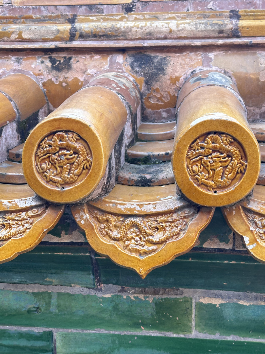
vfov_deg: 39.7
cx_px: 132
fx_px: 490
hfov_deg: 30.3
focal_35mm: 48
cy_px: 177
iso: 64
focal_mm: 6.9
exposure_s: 1/121
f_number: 1.8
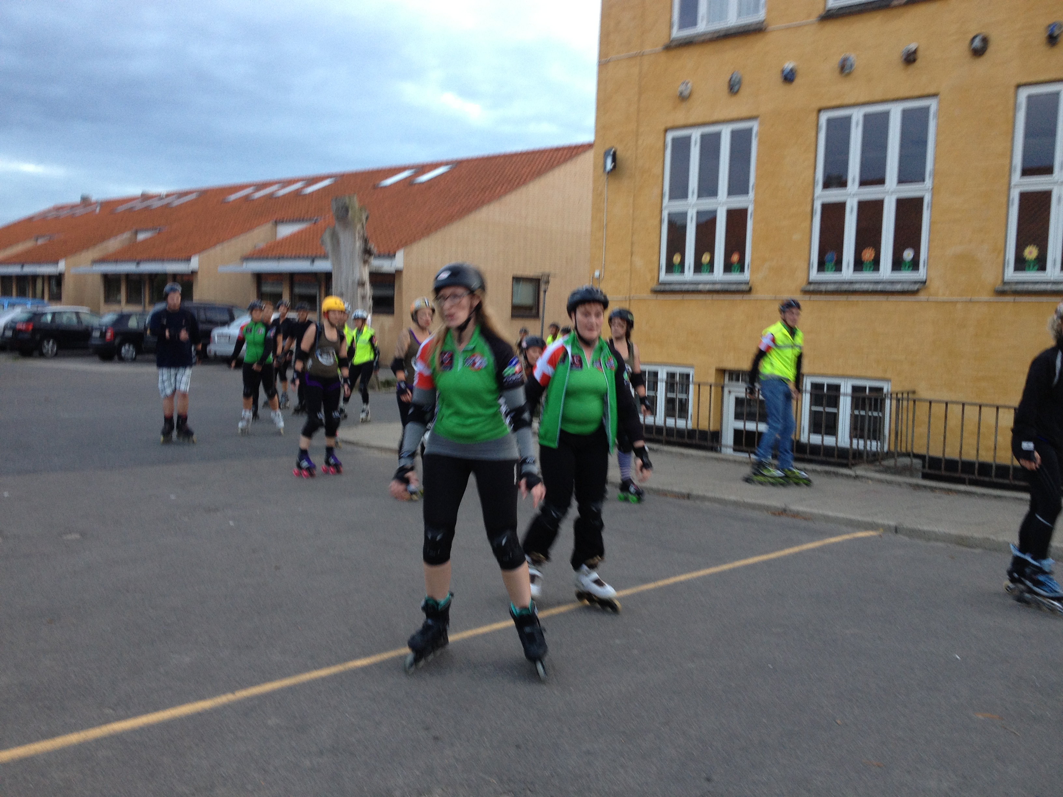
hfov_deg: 52.6
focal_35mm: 35
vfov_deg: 40.7
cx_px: 532
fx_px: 1075
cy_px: 398
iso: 64
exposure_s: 1/60
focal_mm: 4.28
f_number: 2.4
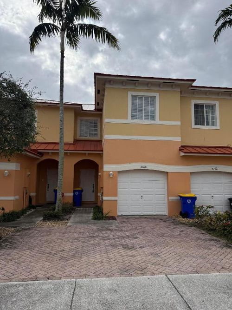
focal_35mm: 24
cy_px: 155
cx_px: 116
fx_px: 215
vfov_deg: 71.6
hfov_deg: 56.8
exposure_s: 1/7353
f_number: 1.78
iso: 100
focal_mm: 6.76
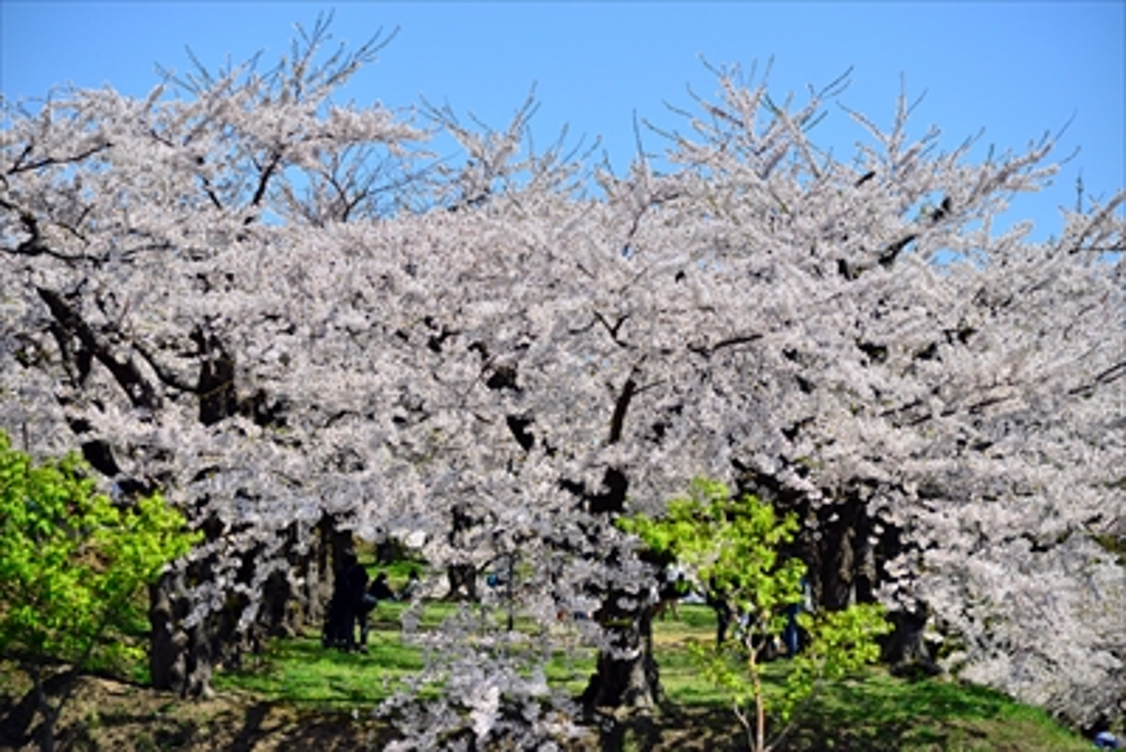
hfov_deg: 17.1
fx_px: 3754
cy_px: 376
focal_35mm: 120
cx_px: 563
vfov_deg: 11.4
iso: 400
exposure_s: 1/5000
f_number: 4.5
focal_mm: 120
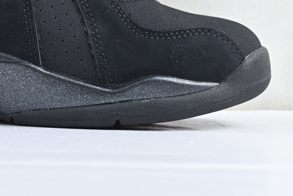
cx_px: -28
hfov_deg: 19.4
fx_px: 819
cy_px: -34
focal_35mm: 101
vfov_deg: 13.3
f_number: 4.5
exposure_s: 1/50
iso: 220
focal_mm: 27.5
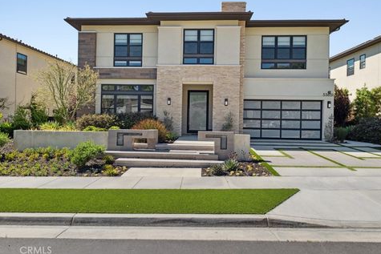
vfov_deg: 61.9
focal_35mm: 20
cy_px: 122
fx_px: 212
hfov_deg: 84.0
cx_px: 187
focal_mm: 12.6
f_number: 8
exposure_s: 1/105
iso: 200
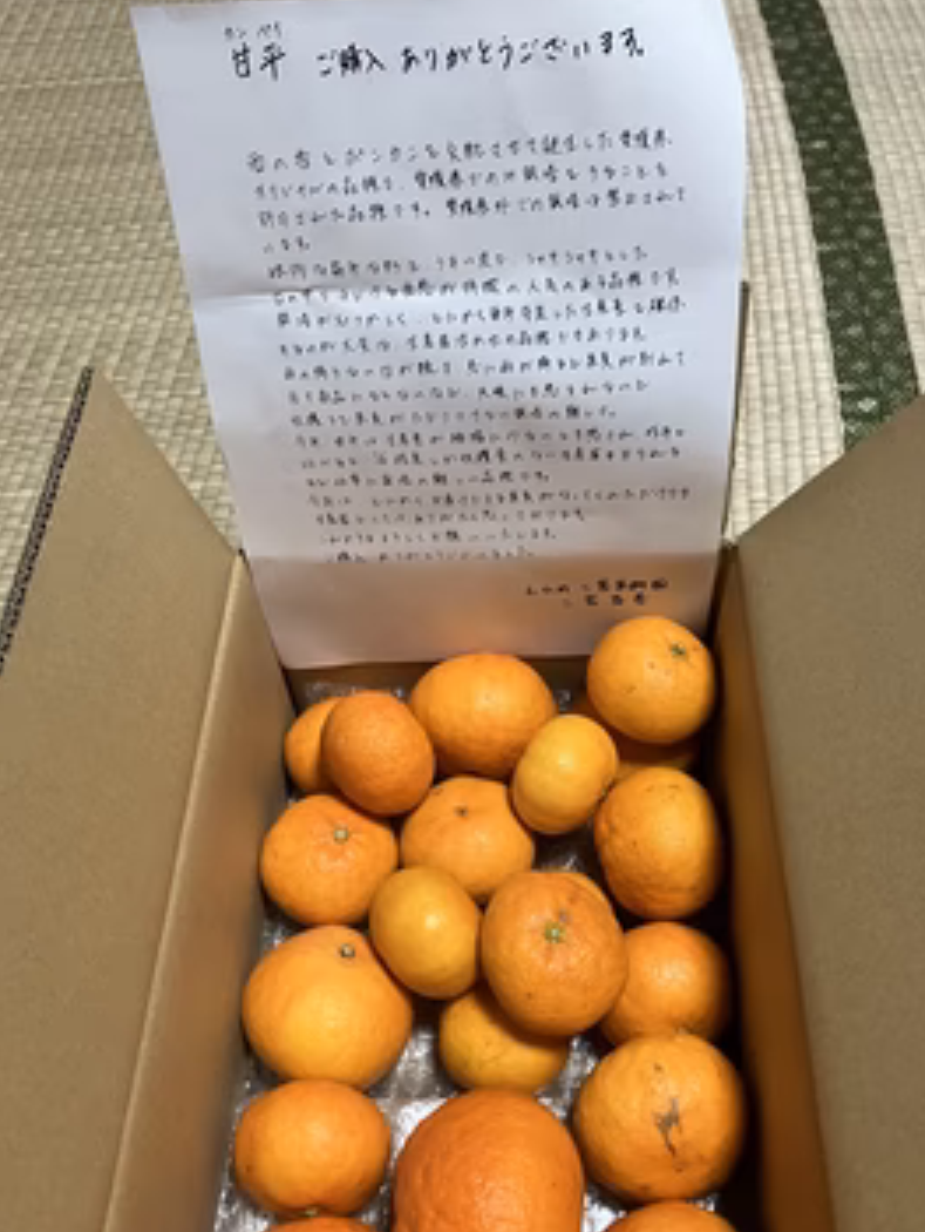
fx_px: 1139
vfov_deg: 56.7
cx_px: 496
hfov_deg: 44.2
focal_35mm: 32
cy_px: 676
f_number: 1.8
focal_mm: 3.99
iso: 125
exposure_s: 1/60
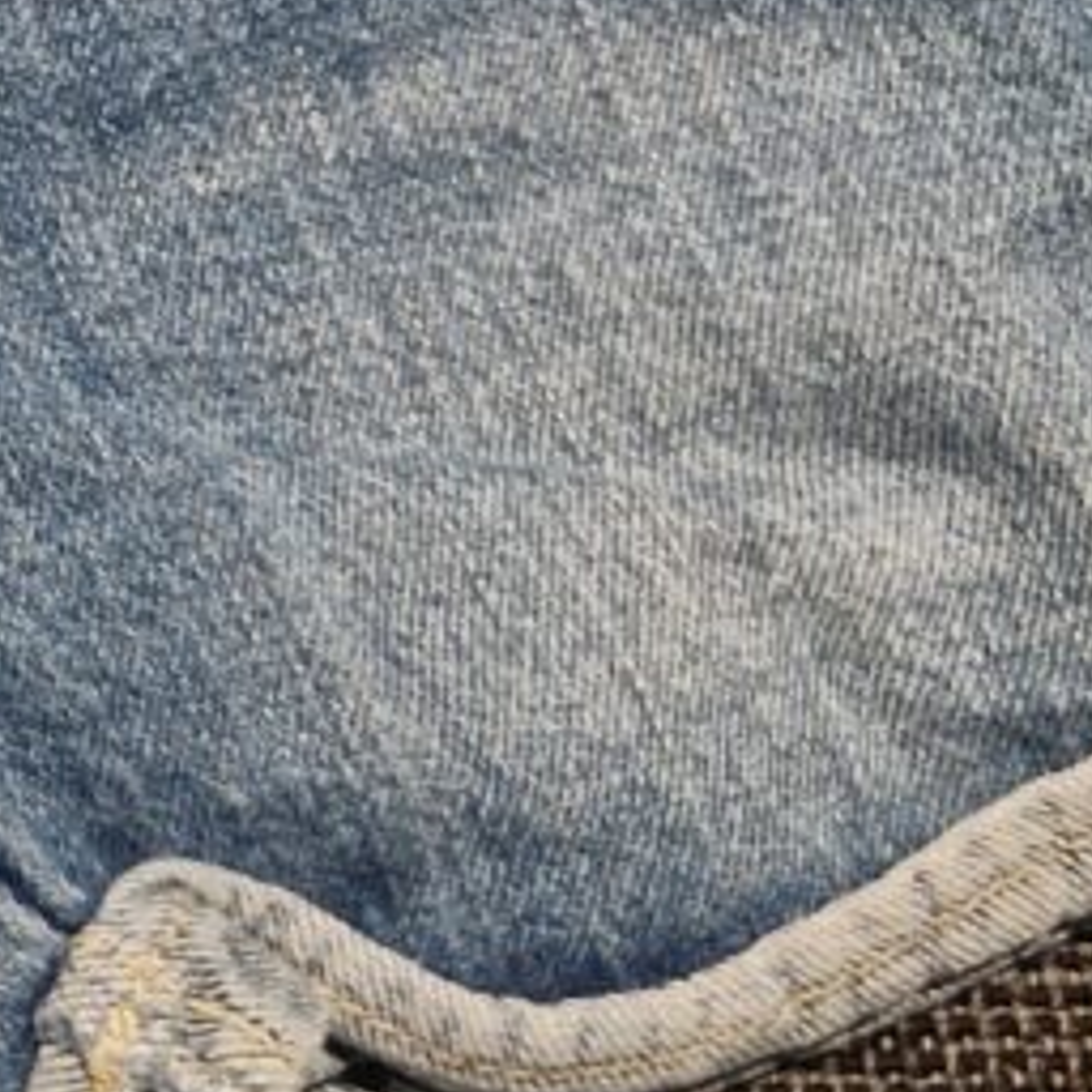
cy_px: -380
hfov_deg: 14.2
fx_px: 3962
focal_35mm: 111
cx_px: -776
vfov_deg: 14.9
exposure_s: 1/100
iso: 50
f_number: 1.8
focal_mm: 5.4
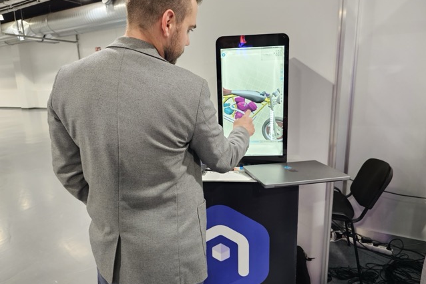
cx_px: 213
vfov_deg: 53.1
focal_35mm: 24
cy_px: 141
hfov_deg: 73.8
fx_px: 284
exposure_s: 1/71
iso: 800
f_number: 1.7
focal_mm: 6.3
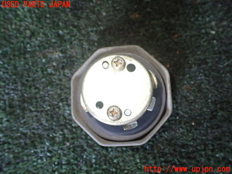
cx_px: 116
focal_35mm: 30
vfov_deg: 46.8
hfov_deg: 60.0
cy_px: 87
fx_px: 201
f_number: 2.3
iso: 500
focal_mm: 5.4
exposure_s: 1/125
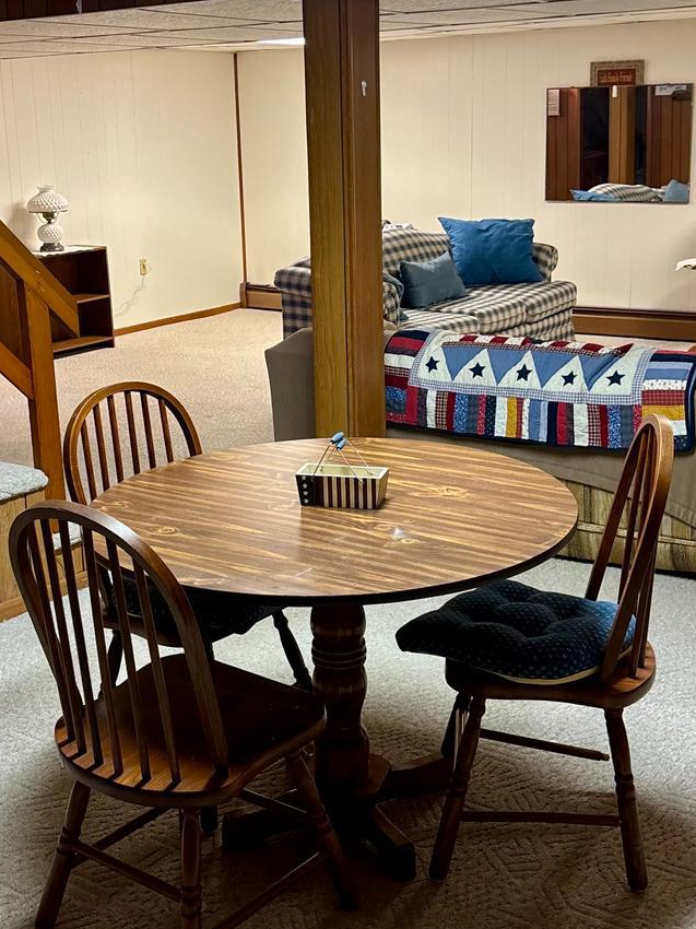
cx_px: 316
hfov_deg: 30.8
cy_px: 403
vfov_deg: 40.4
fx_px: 1261
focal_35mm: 47
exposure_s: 1/60
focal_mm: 5.96
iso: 250
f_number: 1.6
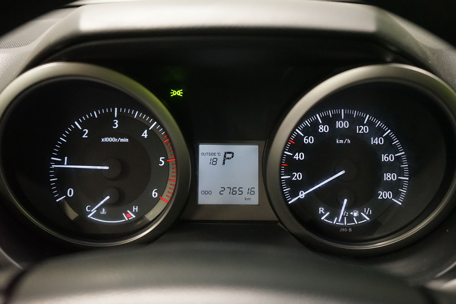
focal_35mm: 41
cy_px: 152
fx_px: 519
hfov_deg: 47.4
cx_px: 228
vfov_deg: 32.6
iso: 6400
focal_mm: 41
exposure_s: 1/50
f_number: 4.5
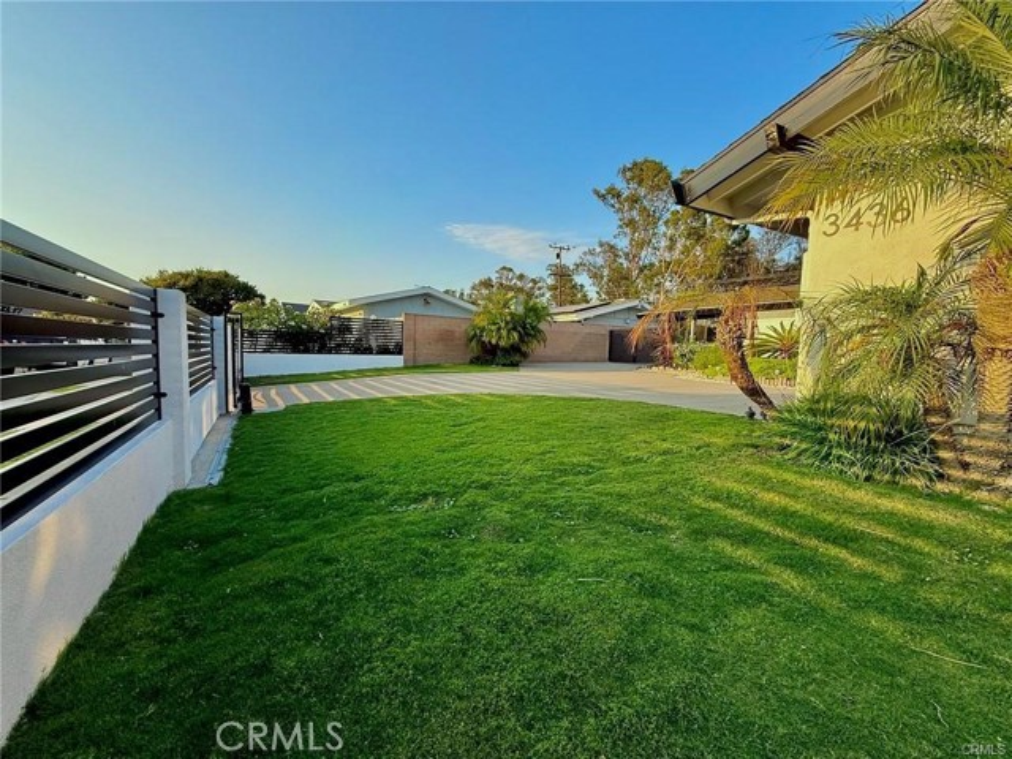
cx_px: 506
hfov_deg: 102.1
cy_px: 380
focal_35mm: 14
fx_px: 409
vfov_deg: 85.7
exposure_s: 1/342
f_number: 2.2
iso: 50
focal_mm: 2.22
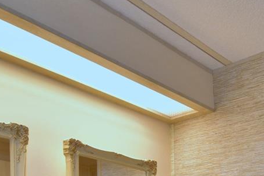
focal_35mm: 53
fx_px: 389
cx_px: 219
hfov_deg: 36.0
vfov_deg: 21.3
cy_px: 268
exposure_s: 1/50
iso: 200
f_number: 4.5
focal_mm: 10
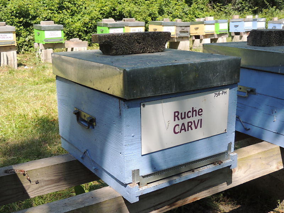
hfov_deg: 43.9
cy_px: 106
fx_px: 353
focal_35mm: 43
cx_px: 142
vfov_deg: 33.6
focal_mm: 7.6
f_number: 3.4
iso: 100
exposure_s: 1/500
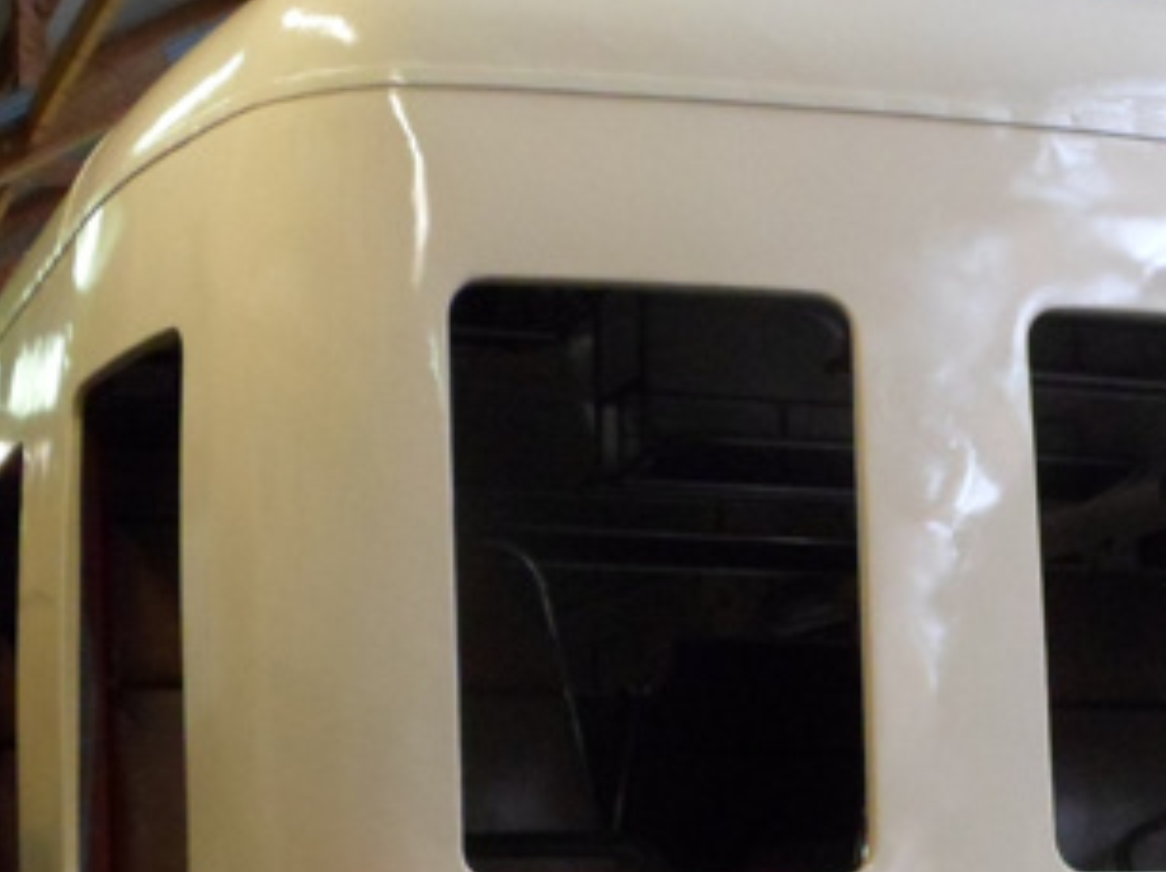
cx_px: 915
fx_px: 2996
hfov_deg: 21.8
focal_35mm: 89
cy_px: 937
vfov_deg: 16.1
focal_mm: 5.7
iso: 400
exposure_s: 1/20
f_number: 3.7
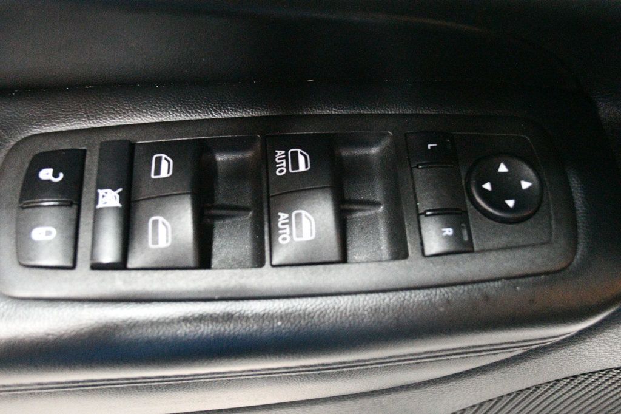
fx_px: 672
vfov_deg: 34.2
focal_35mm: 39
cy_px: 207
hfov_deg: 49.6
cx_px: 310
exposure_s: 1/40
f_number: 4.2
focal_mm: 26
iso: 12800
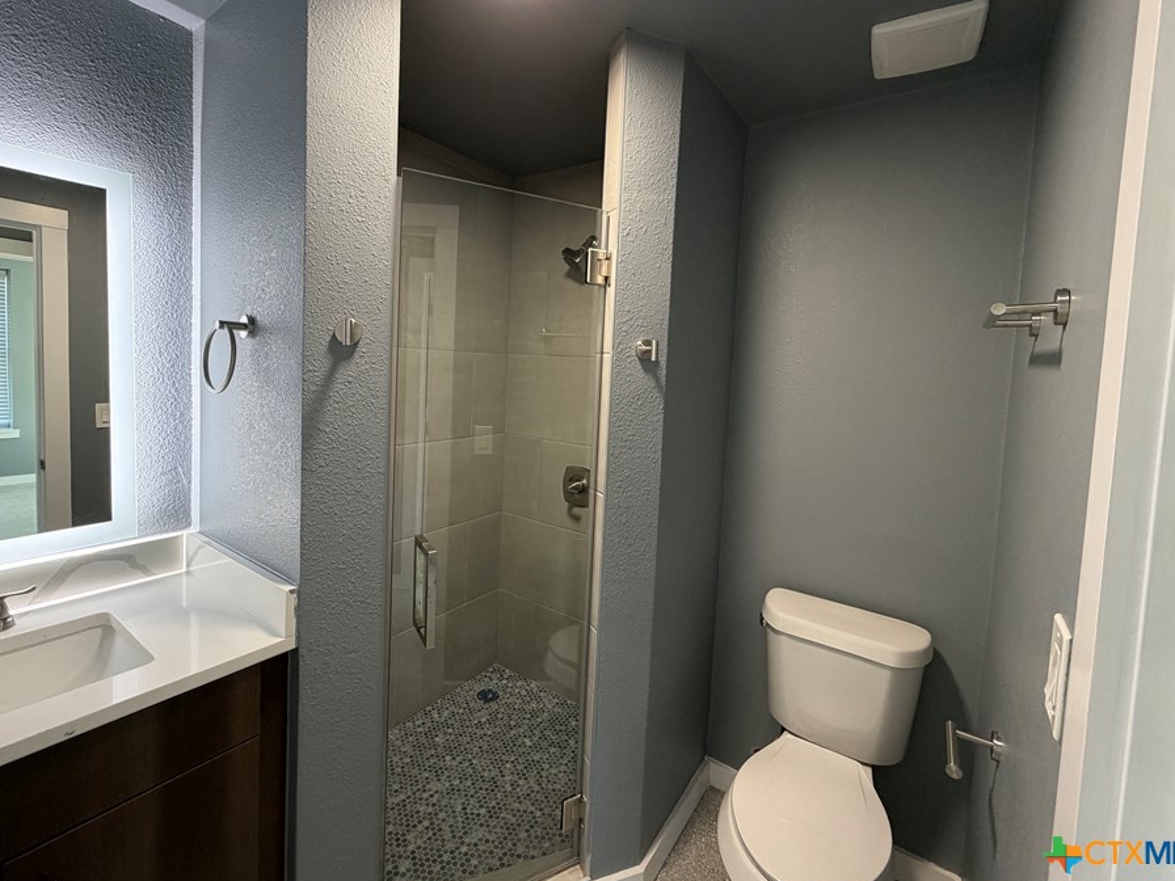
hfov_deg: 94.4
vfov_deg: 77.9
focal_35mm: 16
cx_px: 563
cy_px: 397
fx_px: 543
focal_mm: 2.22
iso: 200
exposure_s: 1/60
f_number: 2.2
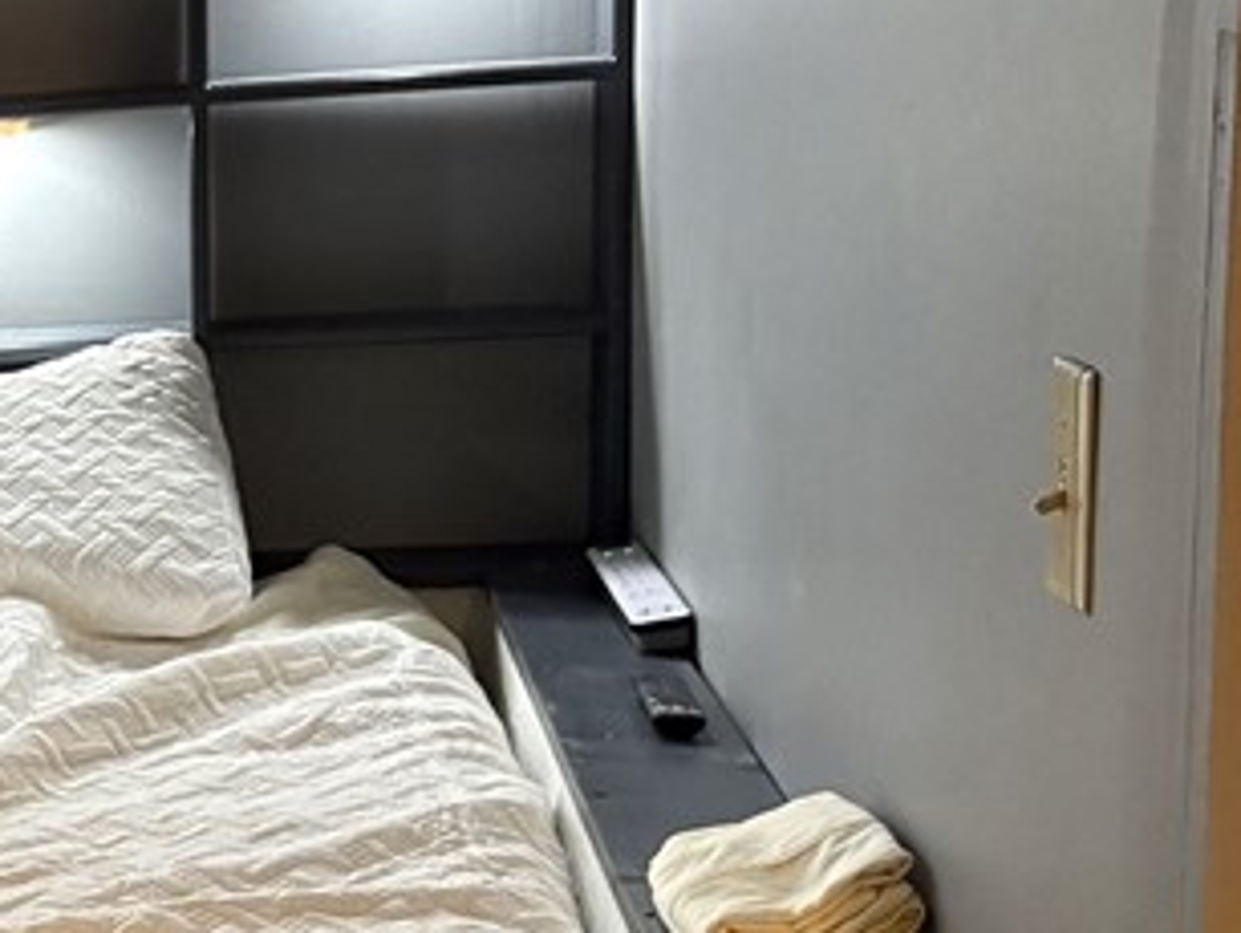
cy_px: 677
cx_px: -604
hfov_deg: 19.6
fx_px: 3121
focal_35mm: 87
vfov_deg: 16.9
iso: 400
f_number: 1.6
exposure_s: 1/40
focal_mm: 5.96
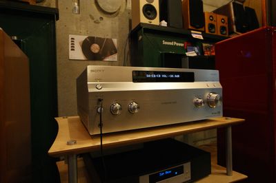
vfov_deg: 56.1
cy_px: 92
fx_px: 172
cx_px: 138
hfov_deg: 77.4
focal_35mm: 22
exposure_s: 1/8
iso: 800
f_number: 5
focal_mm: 15
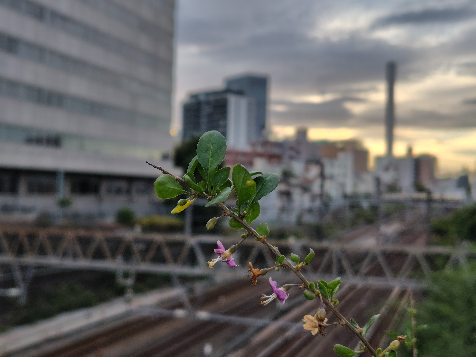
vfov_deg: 58.9
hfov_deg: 73.9
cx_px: 238
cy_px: 178
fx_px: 316
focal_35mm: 23
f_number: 1.9
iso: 58
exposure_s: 1/120
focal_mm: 5.6
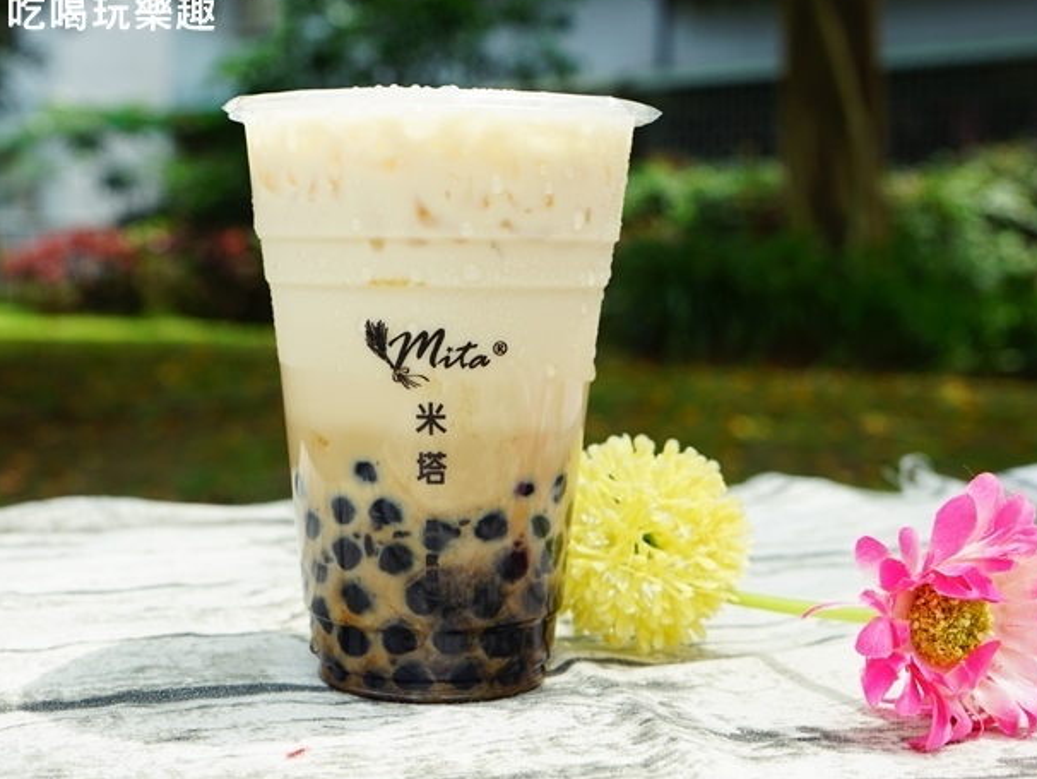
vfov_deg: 28.1
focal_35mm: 52
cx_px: 459
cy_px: 403
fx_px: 1558
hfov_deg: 36.8
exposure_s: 1/100
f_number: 8
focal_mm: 41
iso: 100
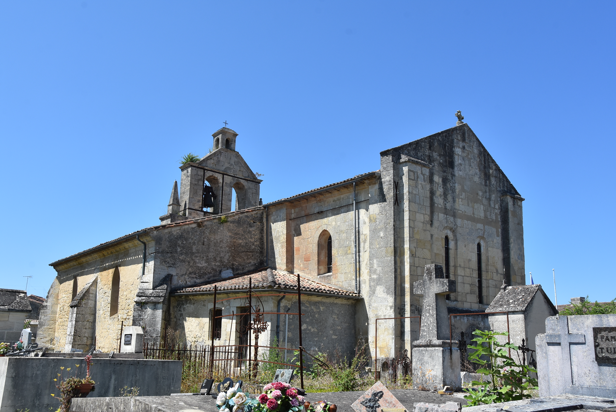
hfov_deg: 57.2
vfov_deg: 40.0
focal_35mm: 33
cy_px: 206
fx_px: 565
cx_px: 308
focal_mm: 22
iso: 320
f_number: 11
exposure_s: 1/500
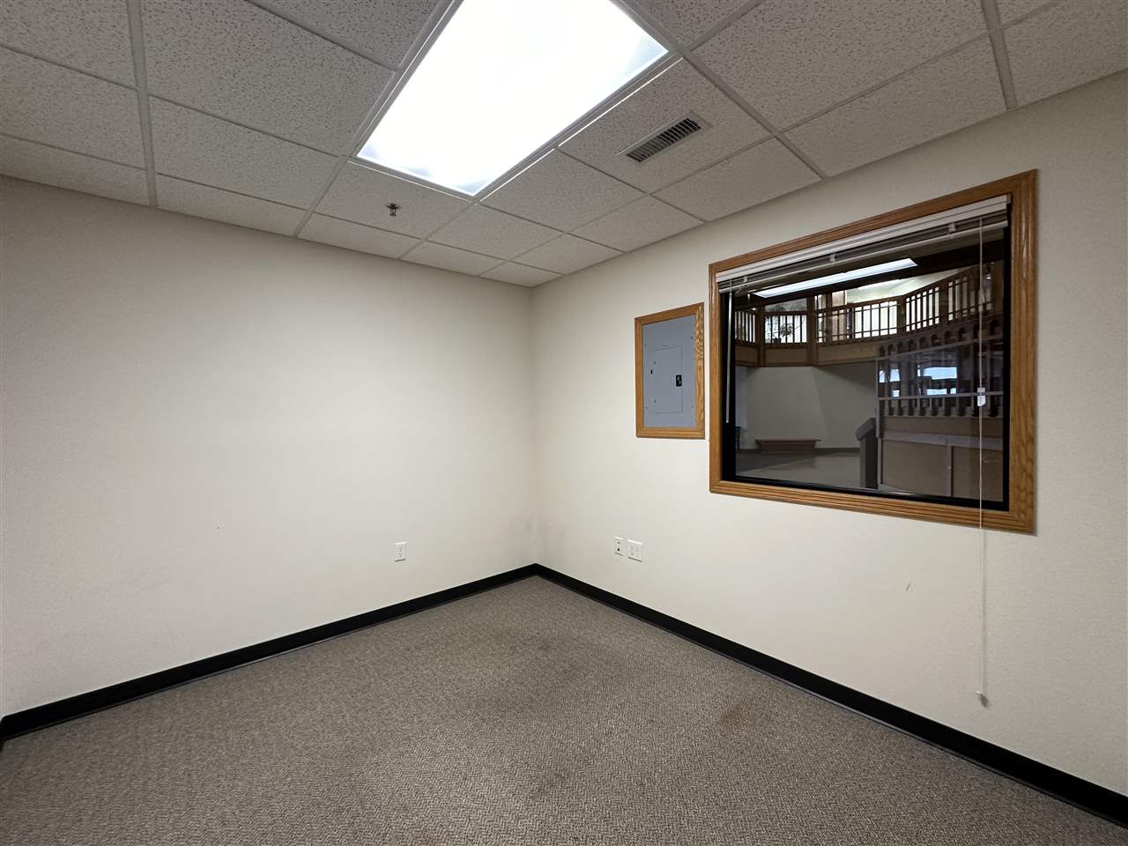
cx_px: 564
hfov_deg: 102.1
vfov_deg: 85.7
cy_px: 423
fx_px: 456
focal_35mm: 14
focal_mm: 2.22
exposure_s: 1/100
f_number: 2.2
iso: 250
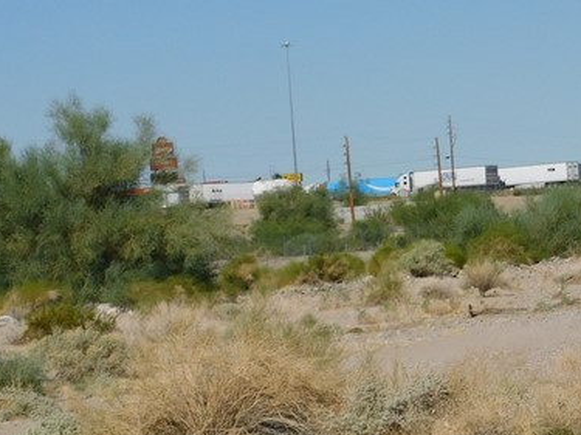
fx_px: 2064
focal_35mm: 123
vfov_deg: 11.9
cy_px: 25
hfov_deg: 15.6
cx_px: 637
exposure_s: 1/800
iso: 125
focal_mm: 8
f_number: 7.4
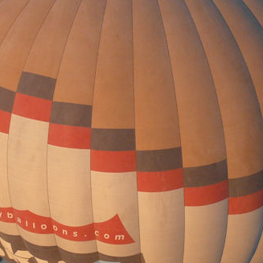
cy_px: 174
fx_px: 2372
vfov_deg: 6.3
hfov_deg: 6.3
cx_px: 103
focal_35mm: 276
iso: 200
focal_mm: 21.5
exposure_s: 1/200
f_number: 5.6
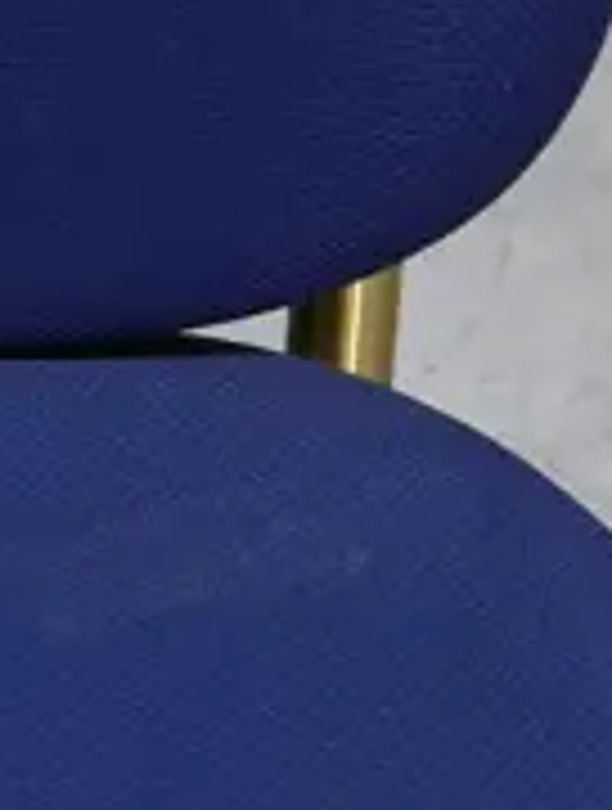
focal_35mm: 227
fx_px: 5326
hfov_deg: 6.5
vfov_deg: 8.7
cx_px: -362
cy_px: 288
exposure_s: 1/60
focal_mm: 20
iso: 400
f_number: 4.4
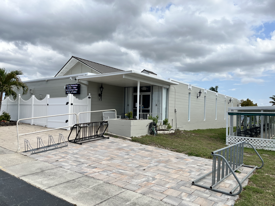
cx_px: 138
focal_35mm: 26
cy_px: 103
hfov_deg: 67.3
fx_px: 207
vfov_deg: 53.1
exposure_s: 1/6173
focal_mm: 5.1
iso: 50
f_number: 1.6
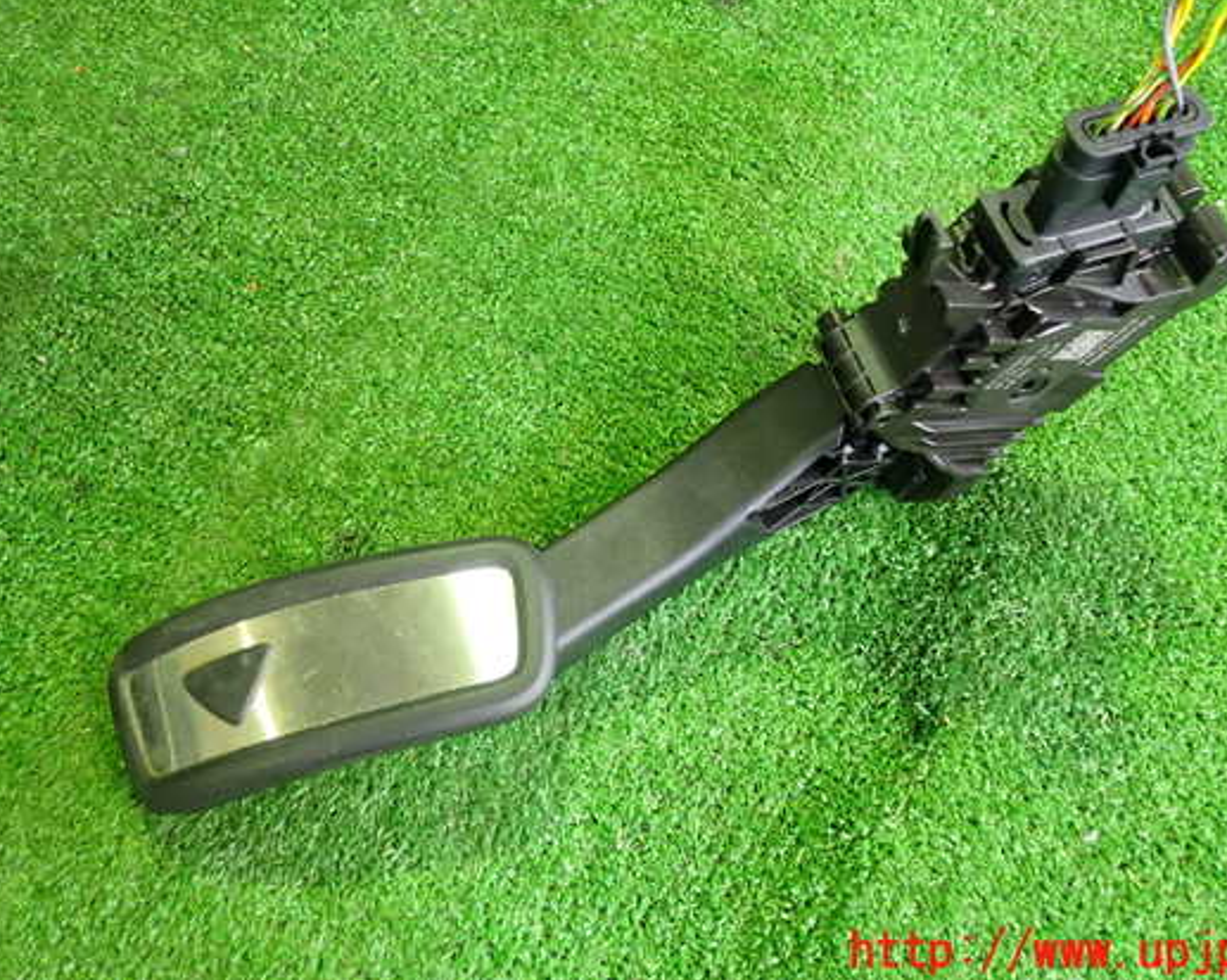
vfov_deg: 43.3
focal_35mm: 34
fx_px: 1234
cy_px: 448
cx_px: 674
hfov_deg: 52.8
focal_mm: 5.4
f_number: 2.3
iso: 500
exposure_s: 1/30
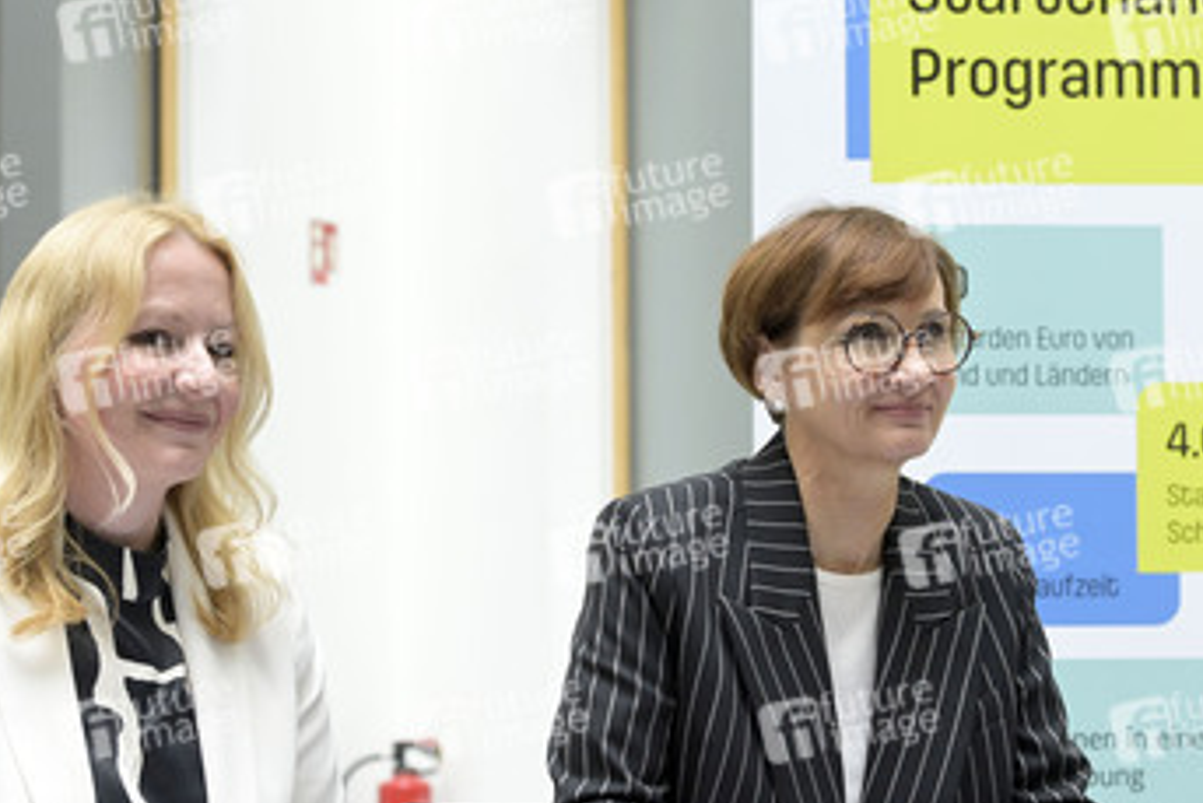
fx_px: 3075
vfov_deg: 14.9
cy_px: 459
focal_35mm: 92
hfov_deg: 22.1
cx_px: 545
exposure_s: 1/500
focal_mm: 70
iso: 4000
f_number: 5
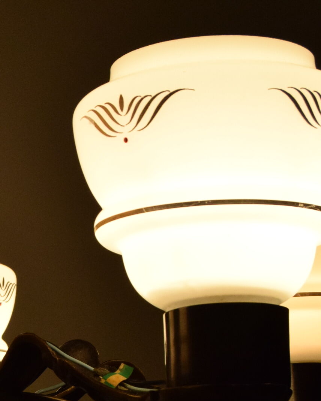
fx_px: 1497
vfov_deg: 15.1
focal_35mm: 126
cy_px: 363
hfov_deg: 12.0
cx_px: -57
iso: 1600
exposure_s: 1/320
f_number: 9
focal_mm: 32
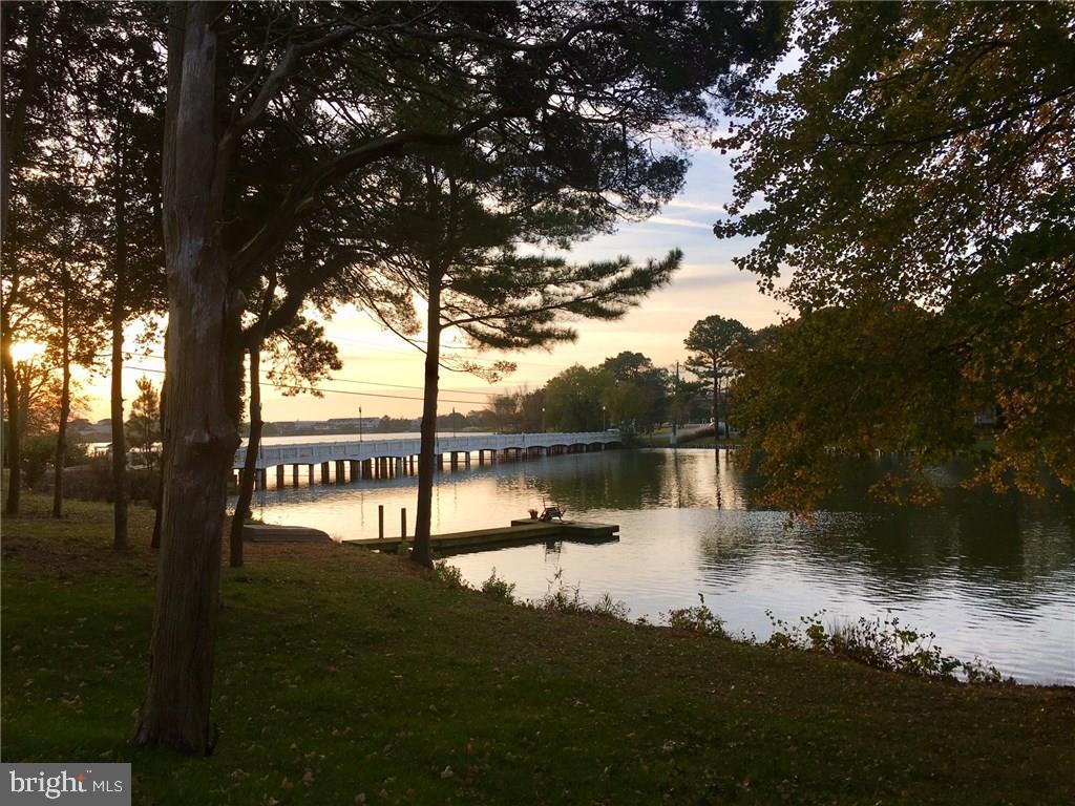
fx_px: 901
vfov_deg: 48.2
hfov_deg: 61.7
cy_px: 403
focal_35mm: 29
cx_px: 538
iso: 25
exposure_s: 1/373
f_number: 2.2
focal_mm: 4.15
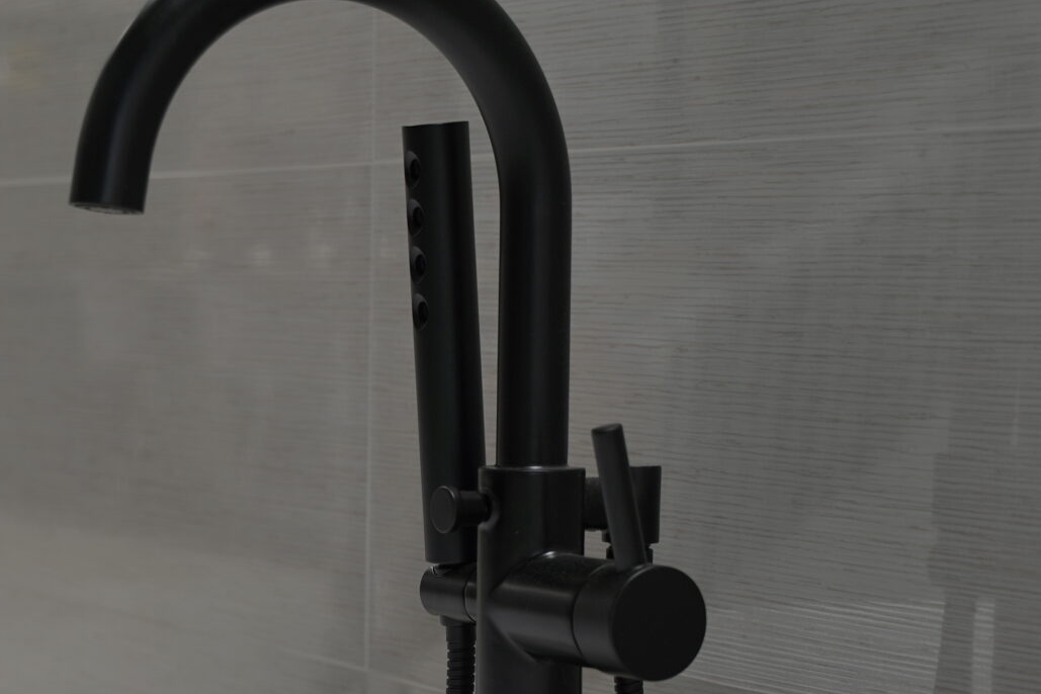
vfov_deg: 12.0
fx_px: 3238
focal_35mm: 112
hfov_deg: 18.0
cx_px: 121
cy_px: 782
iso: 200
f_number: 3.2
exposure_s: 1/60
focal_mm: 45
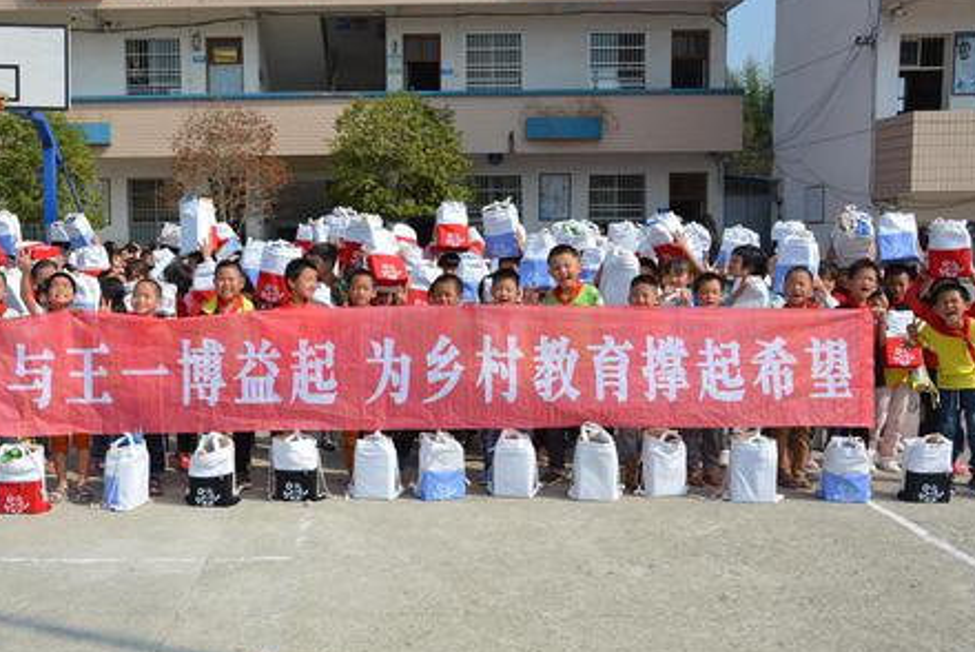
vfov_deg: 29.9
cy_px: 343
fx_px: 1220
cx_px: 392
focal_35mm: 45
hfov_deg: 43.4
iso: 100
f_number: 8
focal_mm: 24
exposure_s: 1/250
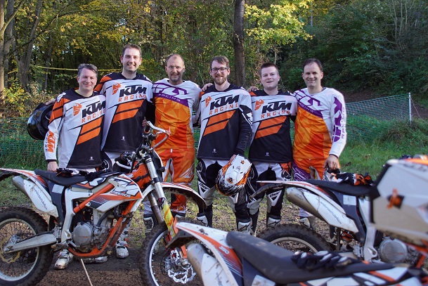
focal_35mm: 47
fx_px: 559
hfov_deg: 41.9
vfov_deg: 28.7
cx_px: 207
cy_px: 137
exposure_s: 1/100
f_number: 4.5
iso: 160
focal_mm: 30
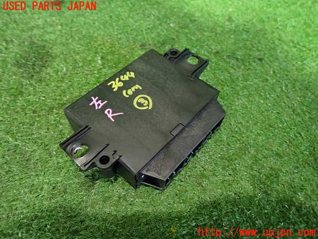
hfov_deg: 69.4
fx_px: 230
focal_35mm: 25
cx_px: 159
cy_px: 120
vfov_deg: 54.9
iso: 800
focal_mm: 4.5
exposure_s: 1/30
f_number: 2
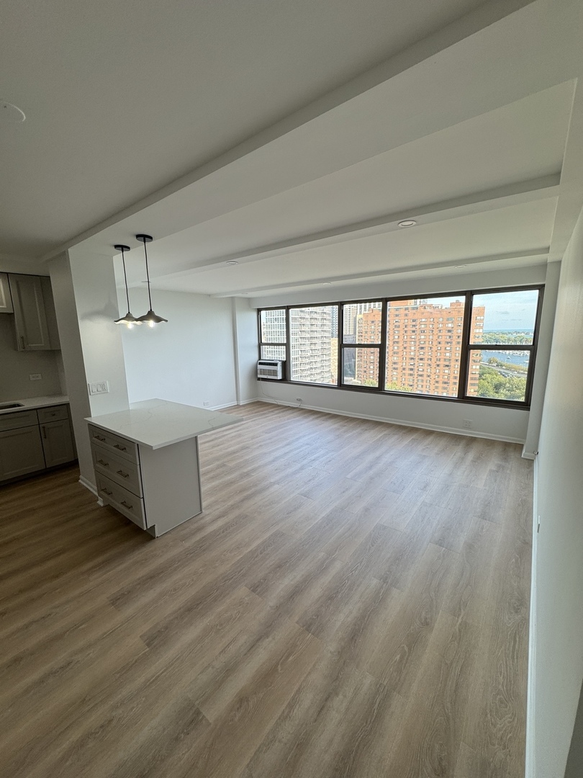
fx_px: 314
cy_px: 389
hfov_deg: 85.7
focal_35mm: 14
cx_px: 292
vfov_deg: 102.1
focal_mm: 2.22
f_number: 2.2
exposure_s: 1/153
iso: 40
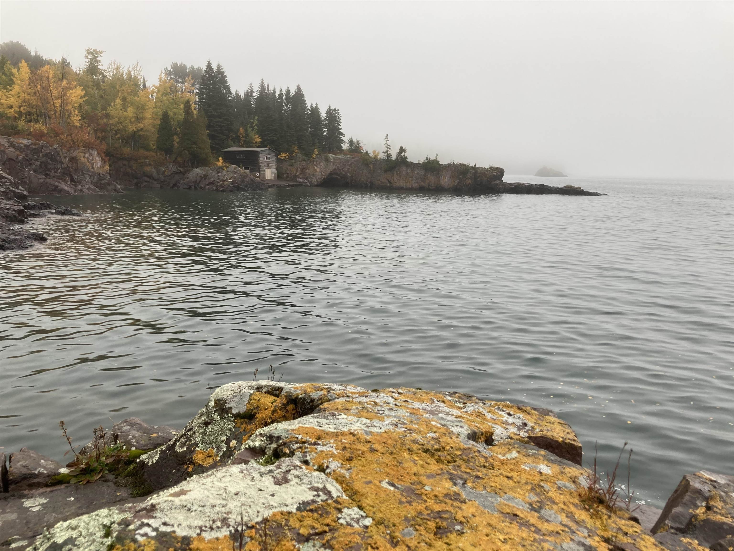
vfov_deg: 49.7
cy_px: 276
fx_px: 594
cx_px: 367
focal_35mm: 28
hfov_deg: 63.4
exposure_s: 1/121
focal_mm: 3.99
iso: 40
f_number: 1.8
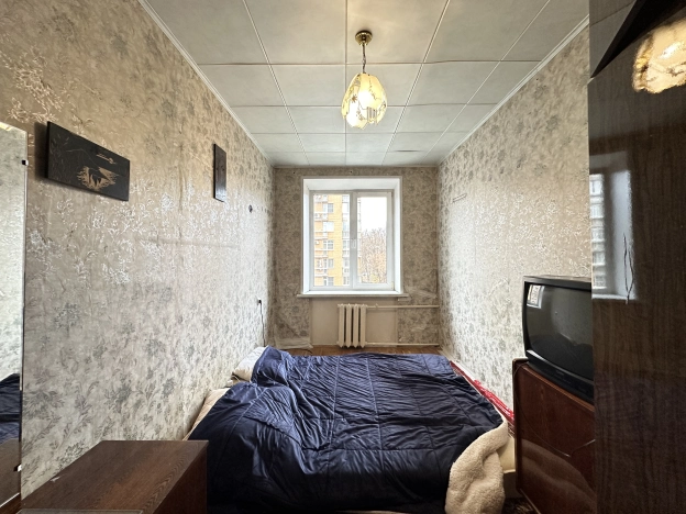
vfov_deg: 85.7
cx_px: 343
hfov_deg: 102.1
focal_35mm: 14
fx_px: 277
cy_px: 257
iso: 320
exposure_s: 1/70
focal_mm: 2.22
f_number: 2.2
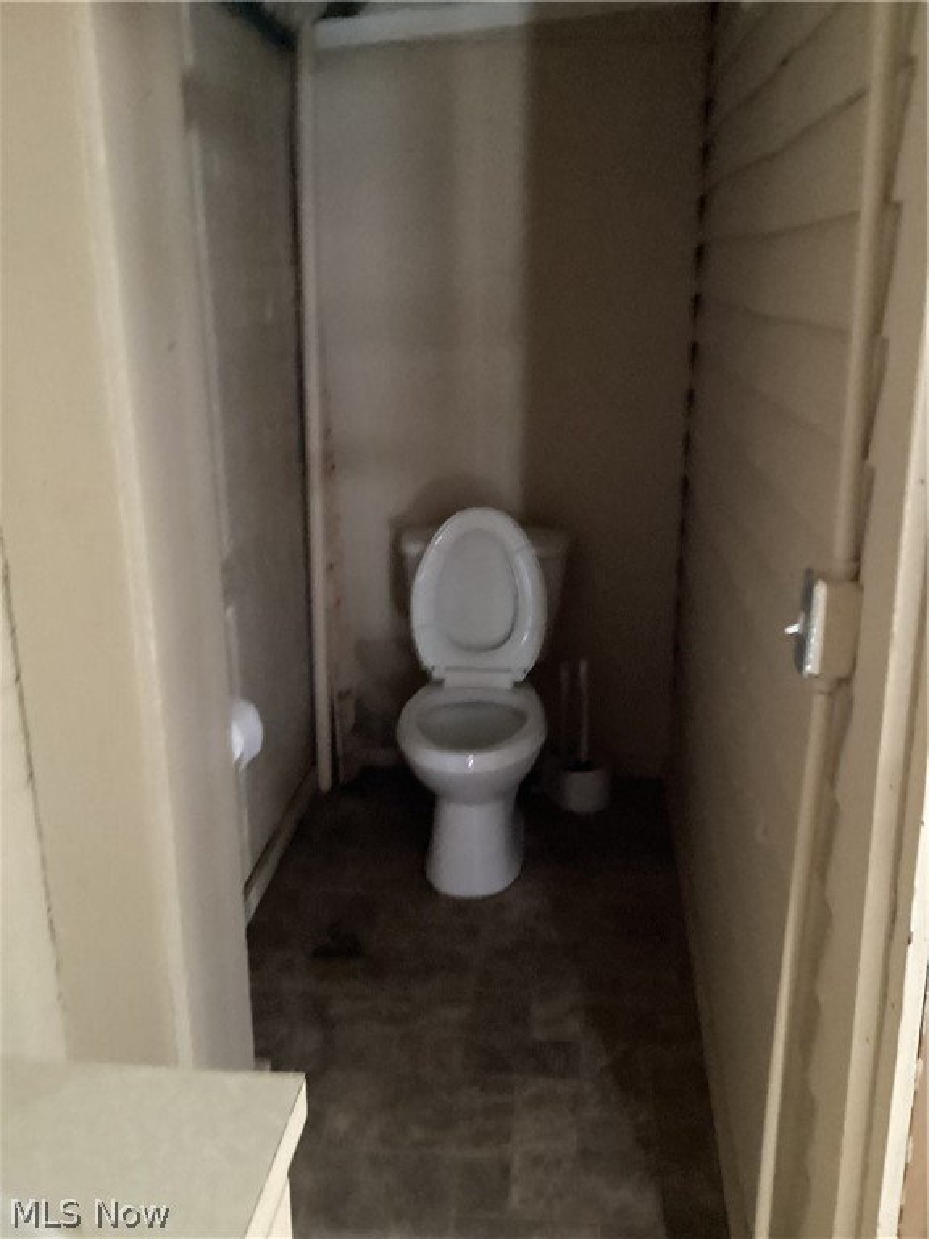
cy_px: 620
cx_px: 464
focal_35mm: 31
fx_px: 1109
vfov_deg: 58.4
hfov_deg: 45.4
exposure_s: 1/15
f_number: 2.4
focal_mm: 3.3
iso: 800
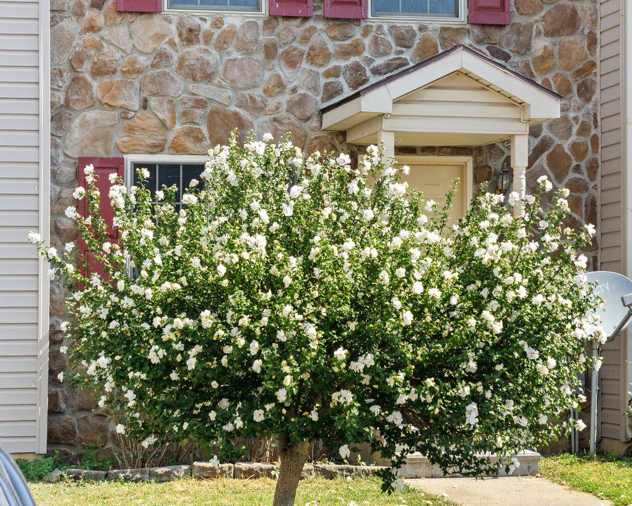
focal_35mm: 96
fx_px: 1796
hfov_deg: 20.0
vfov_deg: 15.9
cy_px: 83
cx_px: 316
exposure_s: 1/1000
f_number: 8
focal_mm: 68
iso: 800
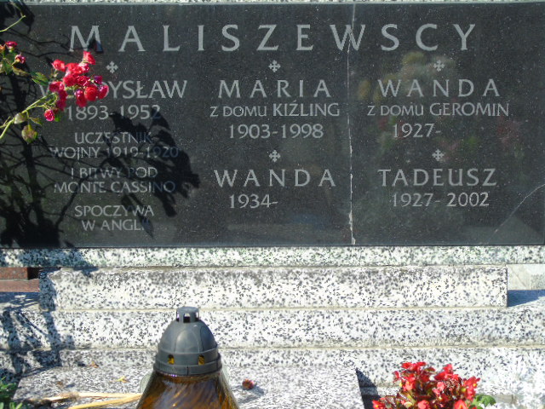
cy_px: 204
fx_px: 1480
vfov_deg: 15.7
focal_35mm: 94
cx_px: 272
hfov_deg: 20.9
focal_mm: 17
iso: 80
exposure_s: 1/250
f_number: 4.3
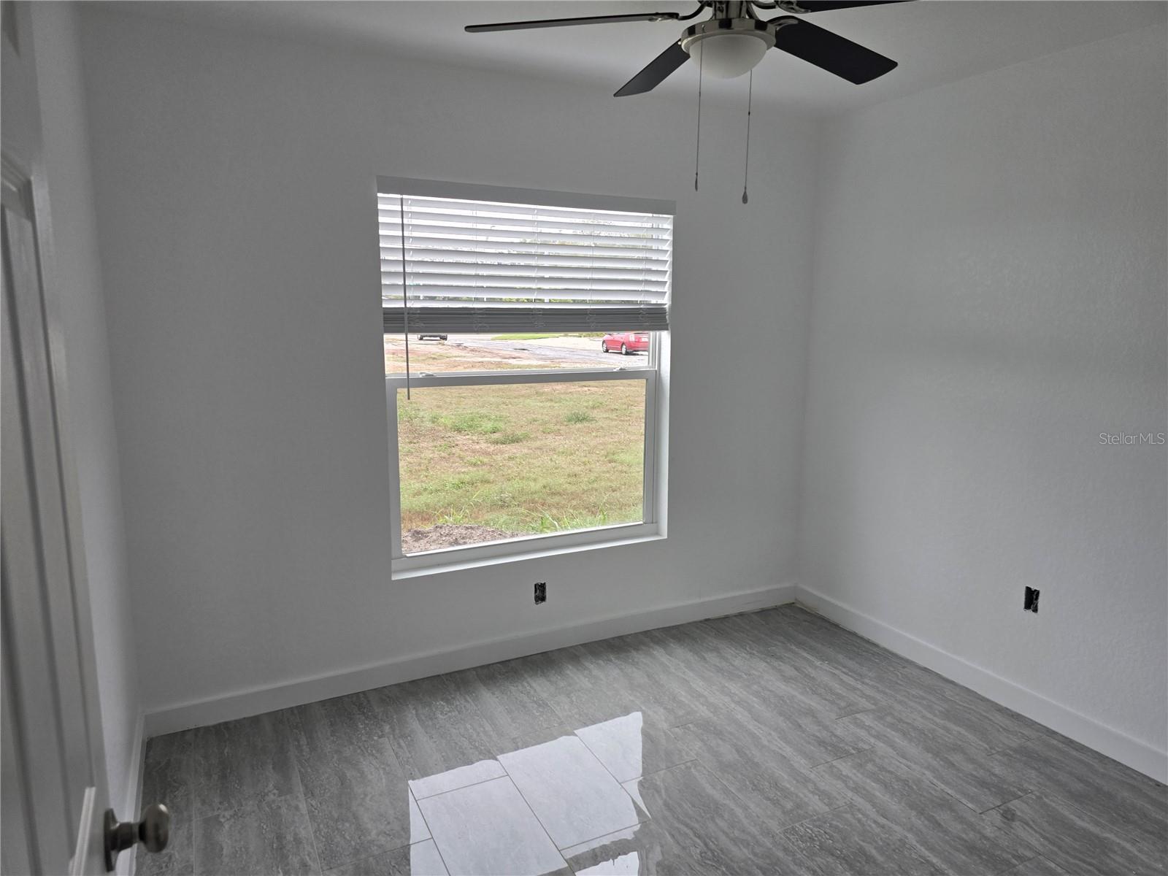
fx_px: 776
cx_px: 584
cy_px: 438
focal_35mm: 23
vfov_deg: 58.9
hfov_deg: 73.9
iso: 64
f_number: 1.7
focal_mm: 6.3
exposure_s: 1/180
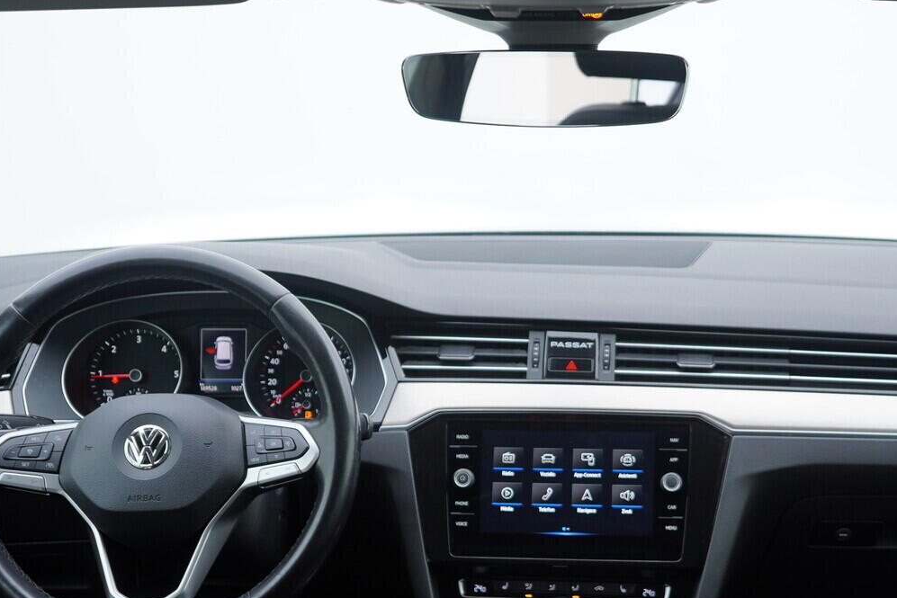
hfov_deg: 38.0
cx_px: 541
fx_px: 1296
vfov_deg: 25.8
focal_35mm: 52
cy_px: 430
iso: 125
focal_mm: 24
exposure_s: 1/40
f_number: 3.2
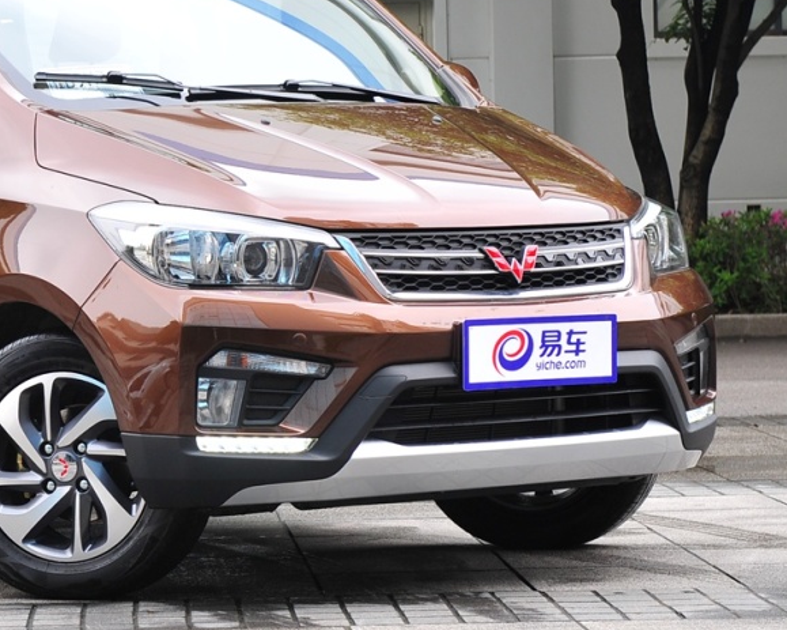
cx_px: 118
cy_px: 185
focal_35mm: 155
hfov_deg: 12.4
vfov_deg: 10.0
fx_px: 3610
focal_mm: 70
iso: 500
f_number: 6.3
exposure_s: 1/100
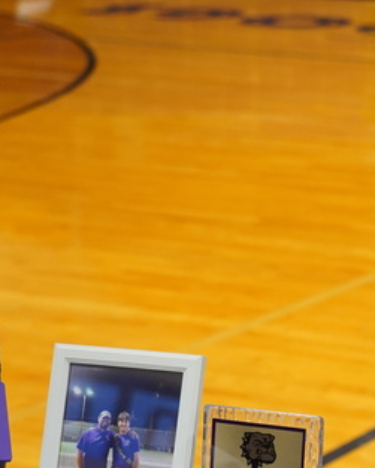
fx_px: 1870
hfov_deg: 10.9
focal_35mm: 135
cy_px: 337
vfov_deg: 14.2
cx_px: 592
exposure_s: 1/160
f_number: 4
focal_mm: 44
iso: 2500
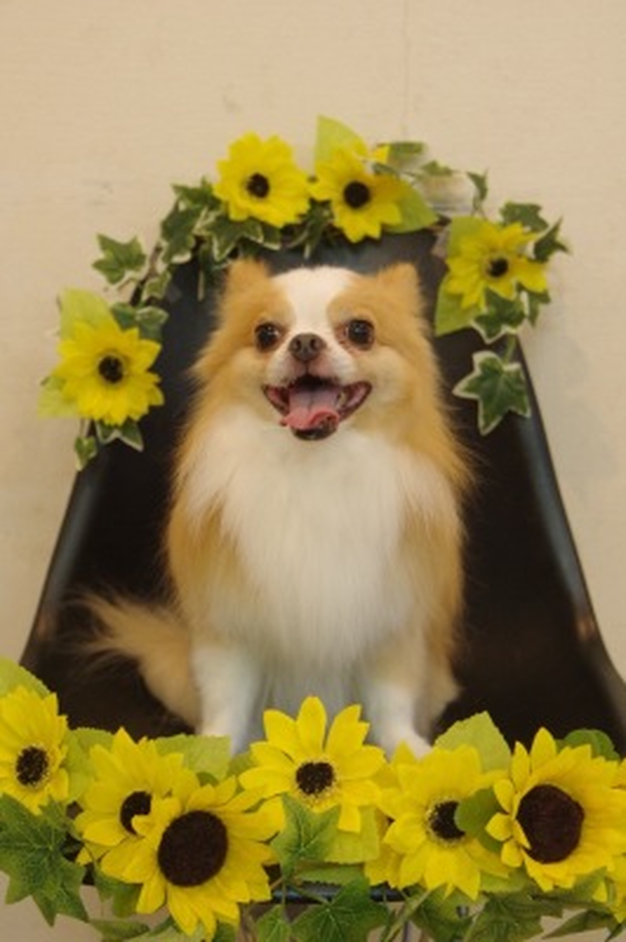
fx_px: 1489
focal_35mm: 57
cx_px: 313
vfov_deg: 35.1
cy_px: 471
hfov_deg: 23.7
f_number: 4
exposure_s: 1/80
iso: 1600
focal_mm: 38
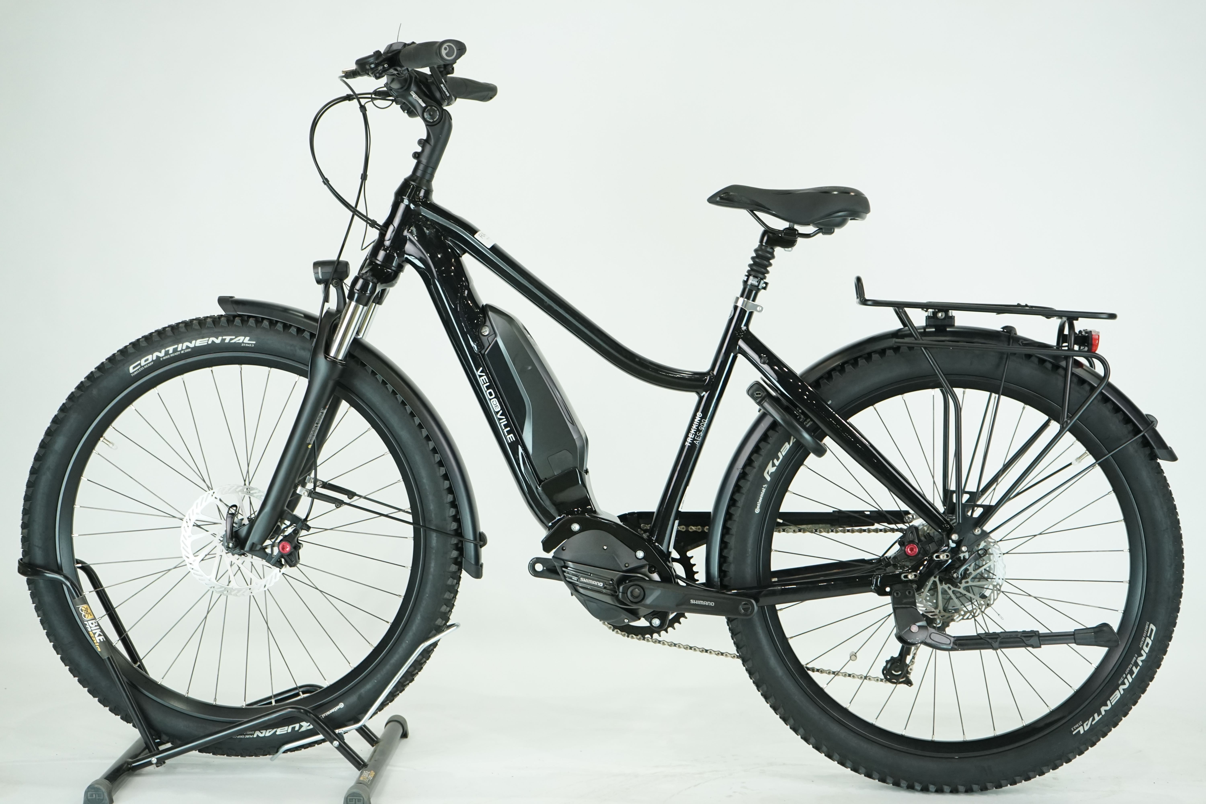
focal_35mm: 55
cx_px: 603
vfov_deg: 24.6
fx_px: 1842
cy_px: 402
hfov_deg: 36.2
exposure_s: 1/200
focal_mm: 55
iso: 1600
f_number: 5.6
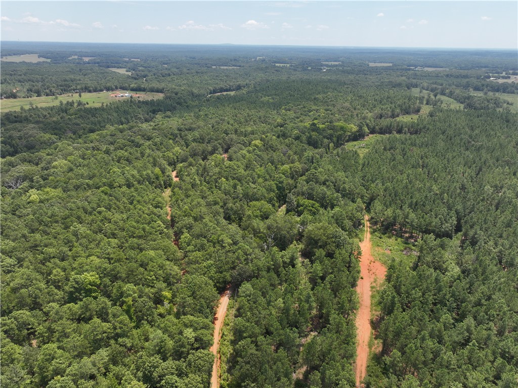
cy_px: 194
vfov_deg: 56.8
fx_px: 359
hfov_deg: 71.6
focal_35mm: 24
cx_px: 259
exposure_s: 1/240
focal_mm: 12.29
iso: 120
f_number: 2.8
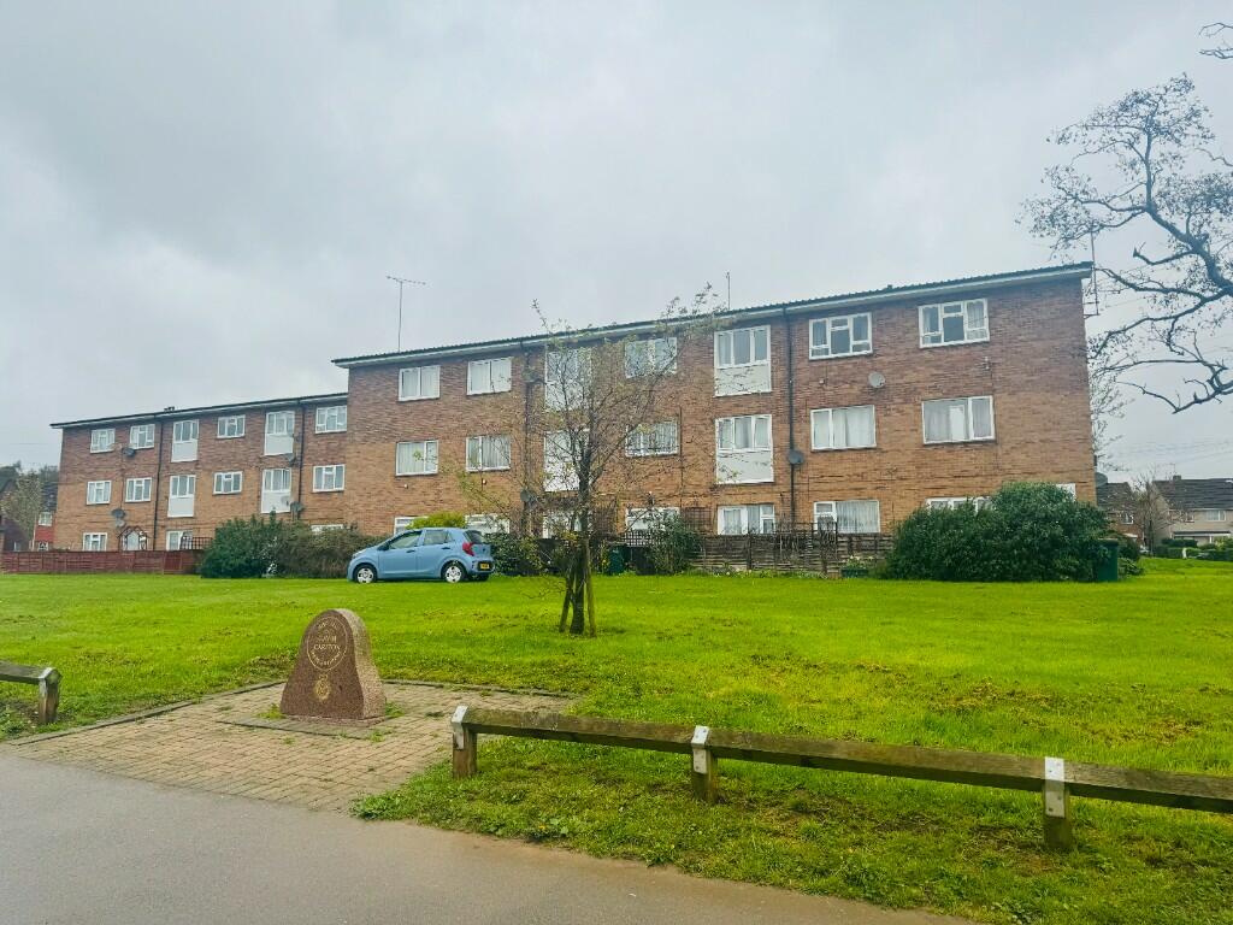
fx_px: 855
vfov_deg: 56.8
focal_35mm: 24
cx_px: 616
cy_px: 462
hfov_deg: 71.6
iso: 80
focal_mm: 6.86
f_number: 1.78
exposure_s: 1/4310
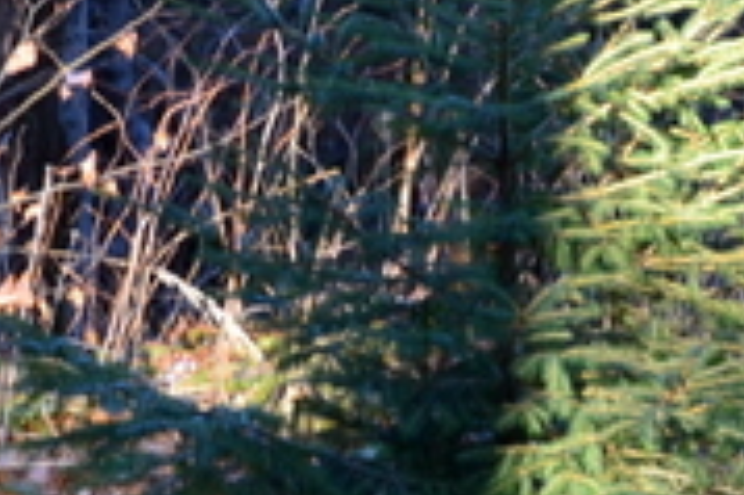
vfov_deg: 2.0
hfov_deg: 3.1
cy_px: -582
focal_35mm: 672
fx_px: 13875
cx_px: 1006
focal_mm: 100
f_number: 8
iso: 400
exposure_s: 1/80
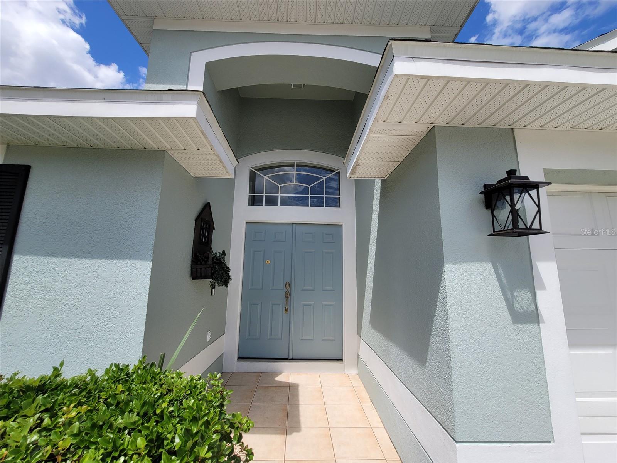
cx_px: 308
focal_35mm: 13
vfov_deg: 89.9
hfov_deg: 106.2
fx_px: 232
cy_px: 232
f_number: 2.2
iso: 64
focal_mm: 2.2
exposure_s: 1/2252
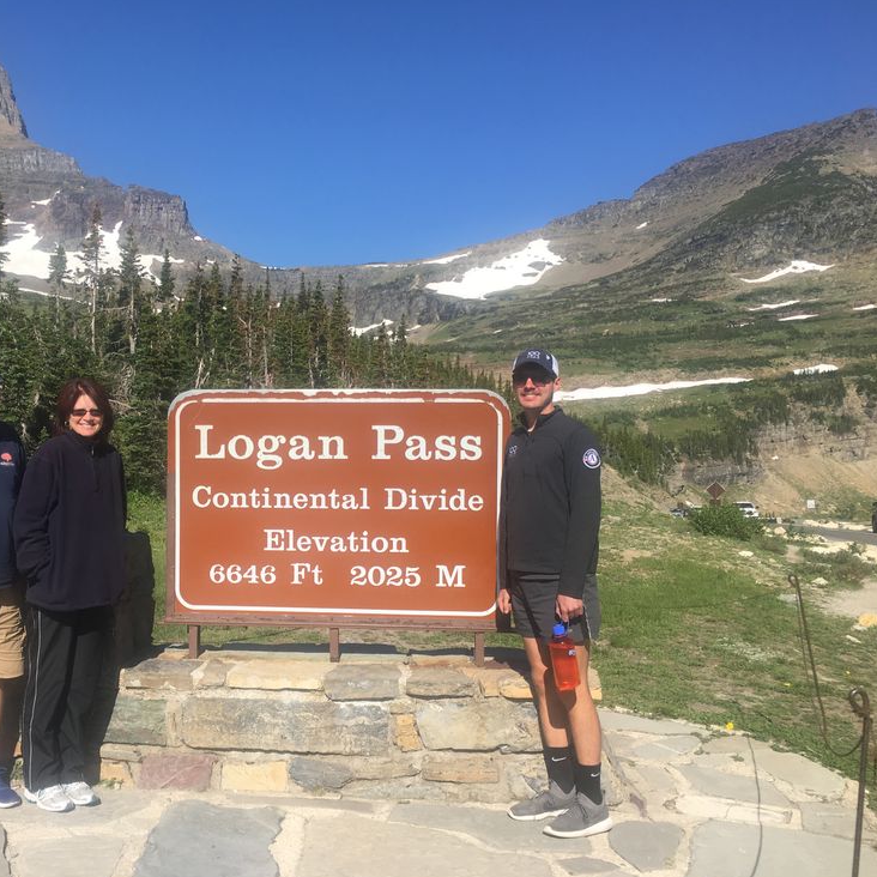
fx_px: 1003
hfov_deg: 46.5
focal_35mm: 35
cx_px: 299
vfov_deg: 47.2
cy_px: 443
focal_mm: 4.15
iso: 25
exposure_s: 1/1538
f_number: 2.2
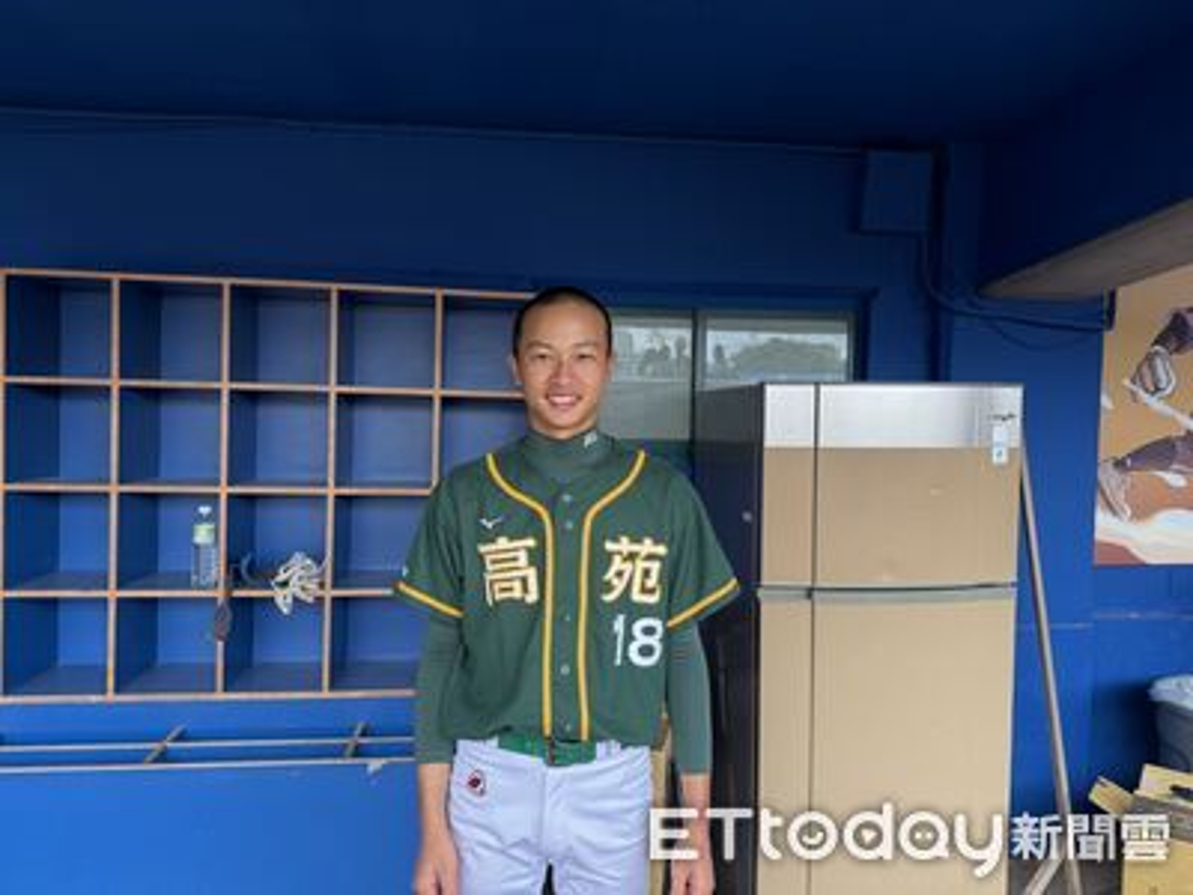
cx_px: 596
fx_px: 827
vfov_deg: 56.8
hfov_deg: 71.6
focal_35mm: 24
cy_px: 448
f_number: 1.78
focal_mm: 6.76
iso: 125
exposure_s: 1/121
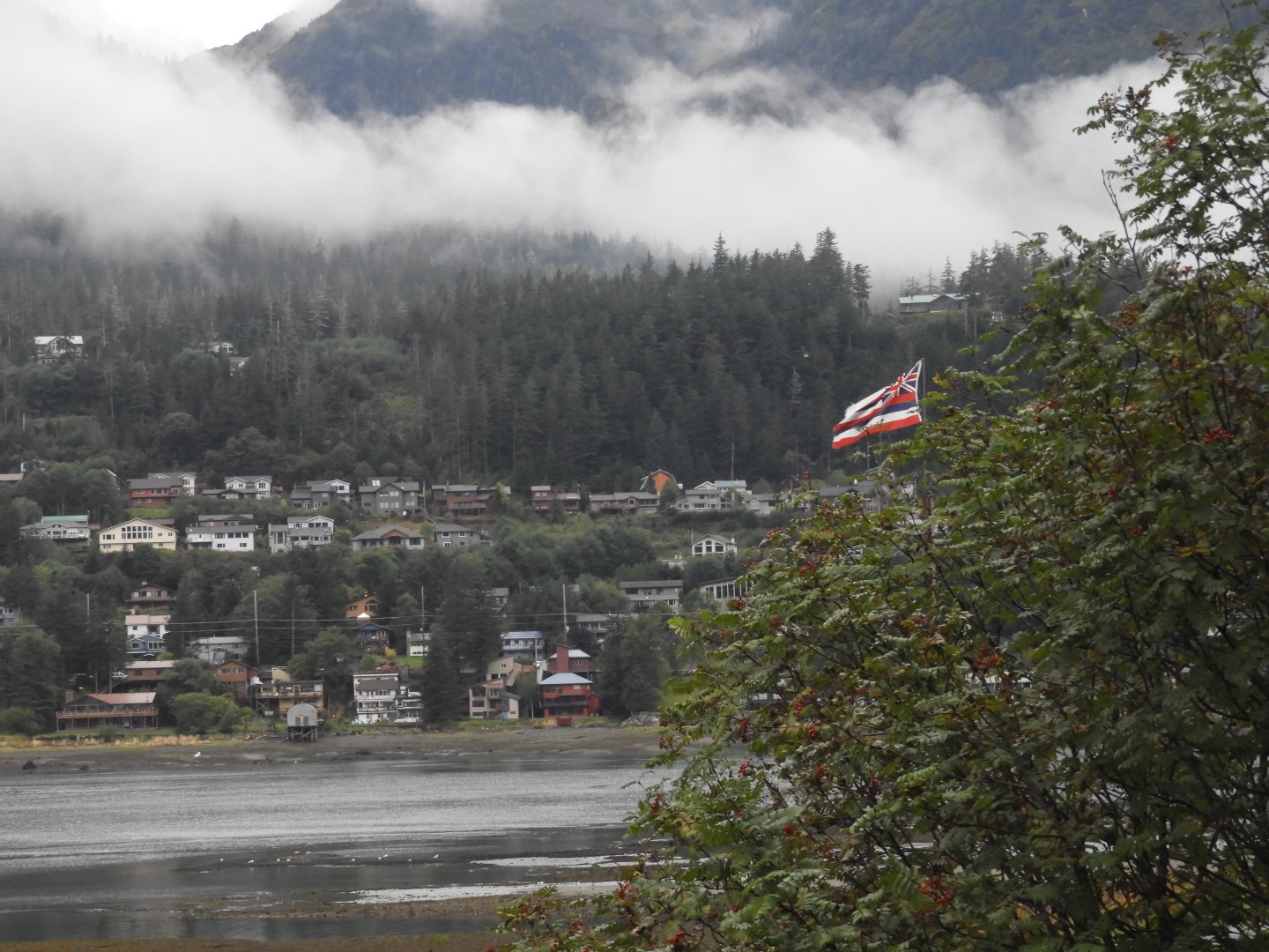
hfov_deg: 17.1
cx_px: 634
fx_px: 4216
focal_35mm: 115
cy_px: 476
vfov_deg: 12.9
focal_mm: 20.6
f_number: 5
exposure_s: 1/60
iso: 360
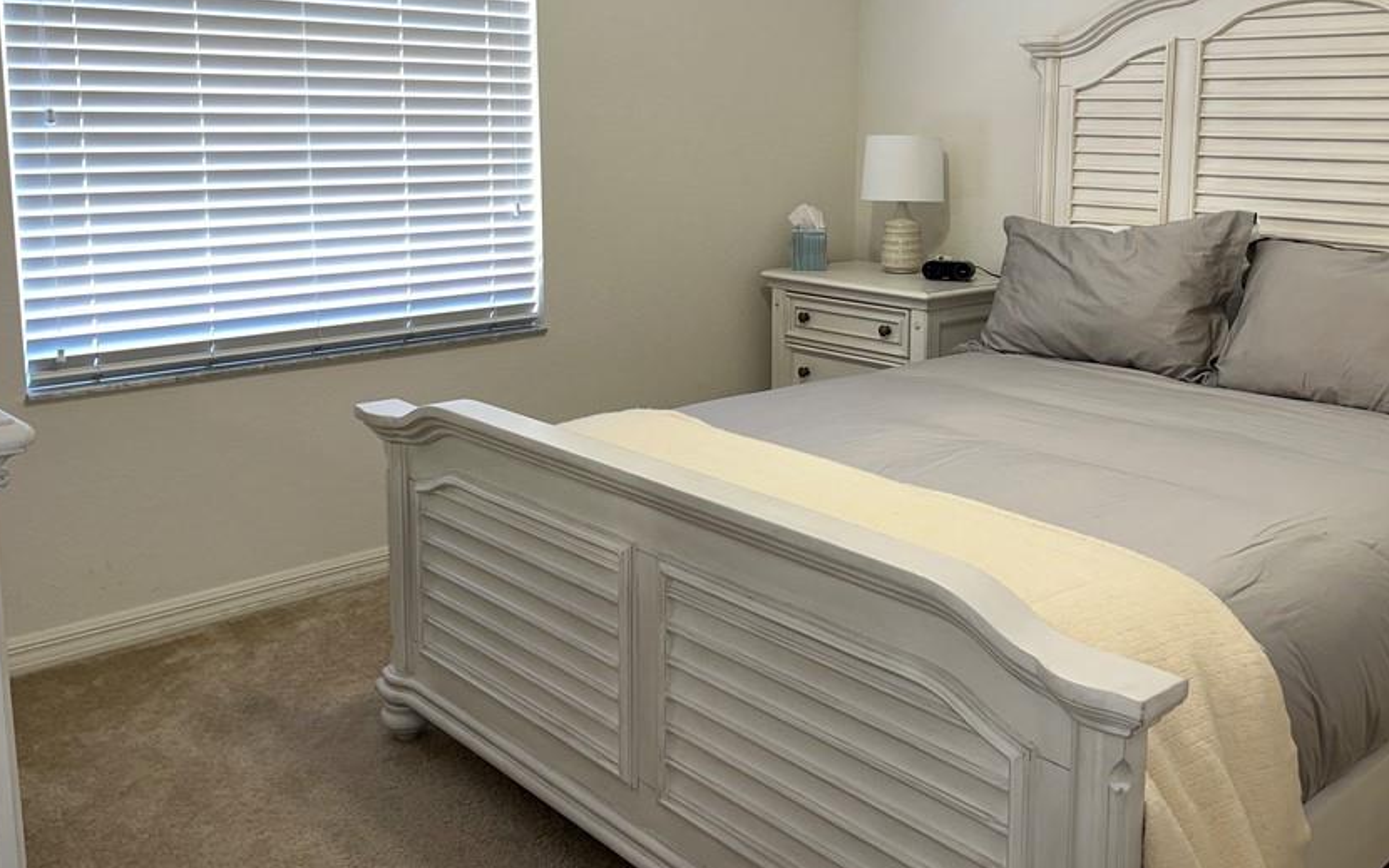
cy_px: 279
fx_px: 1287
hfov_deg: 56.5
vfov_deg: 36.8
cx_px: 778
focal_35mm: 34
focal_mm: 5.1
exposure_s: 1/28
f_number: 1.6
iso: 32
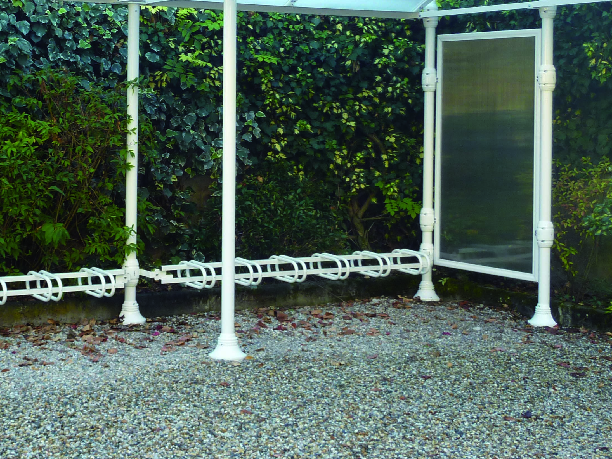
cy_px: 148
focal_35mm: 70
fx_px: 1238
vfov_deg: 20.9
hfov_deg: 27.4
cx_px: 159
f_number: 3.7
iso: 80
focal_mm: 6.9
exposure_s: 1/40
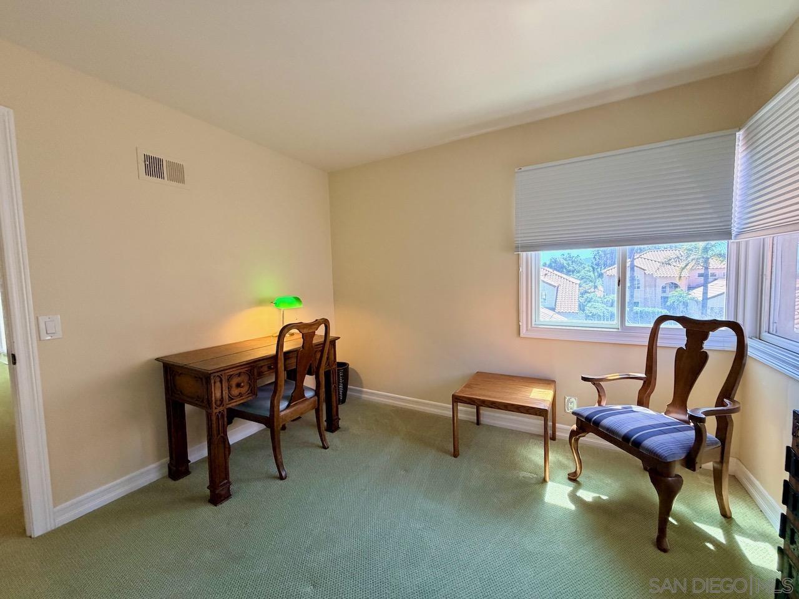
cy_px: 300
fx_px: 323
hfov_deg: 102.1
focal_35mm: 14
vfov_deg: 85.7
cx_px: 400
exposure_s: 1/121
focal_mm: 2.22
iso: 250
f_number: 2.2
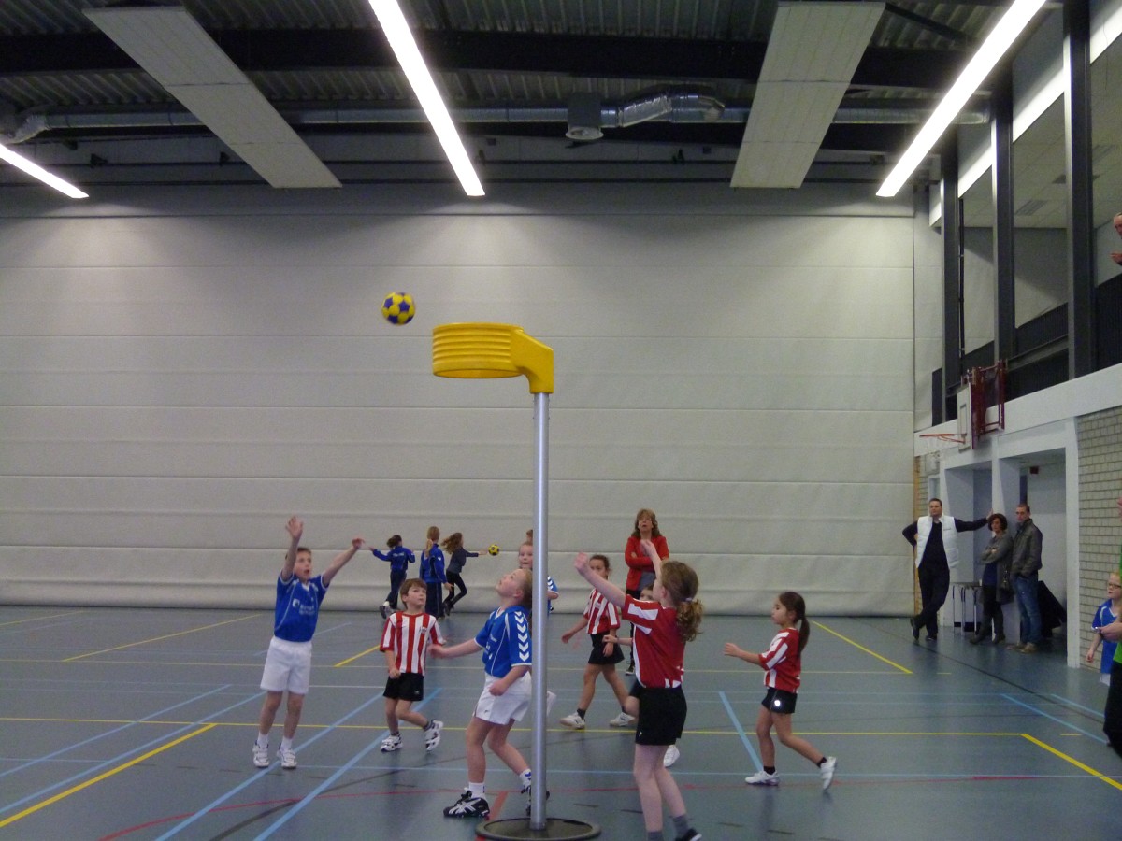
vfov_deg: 30.9
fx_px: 1523
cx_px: 561
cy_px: 420
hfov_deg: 40.4
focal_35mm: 47
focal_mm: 8.4
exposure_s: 1/125
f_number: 3.4
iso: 500
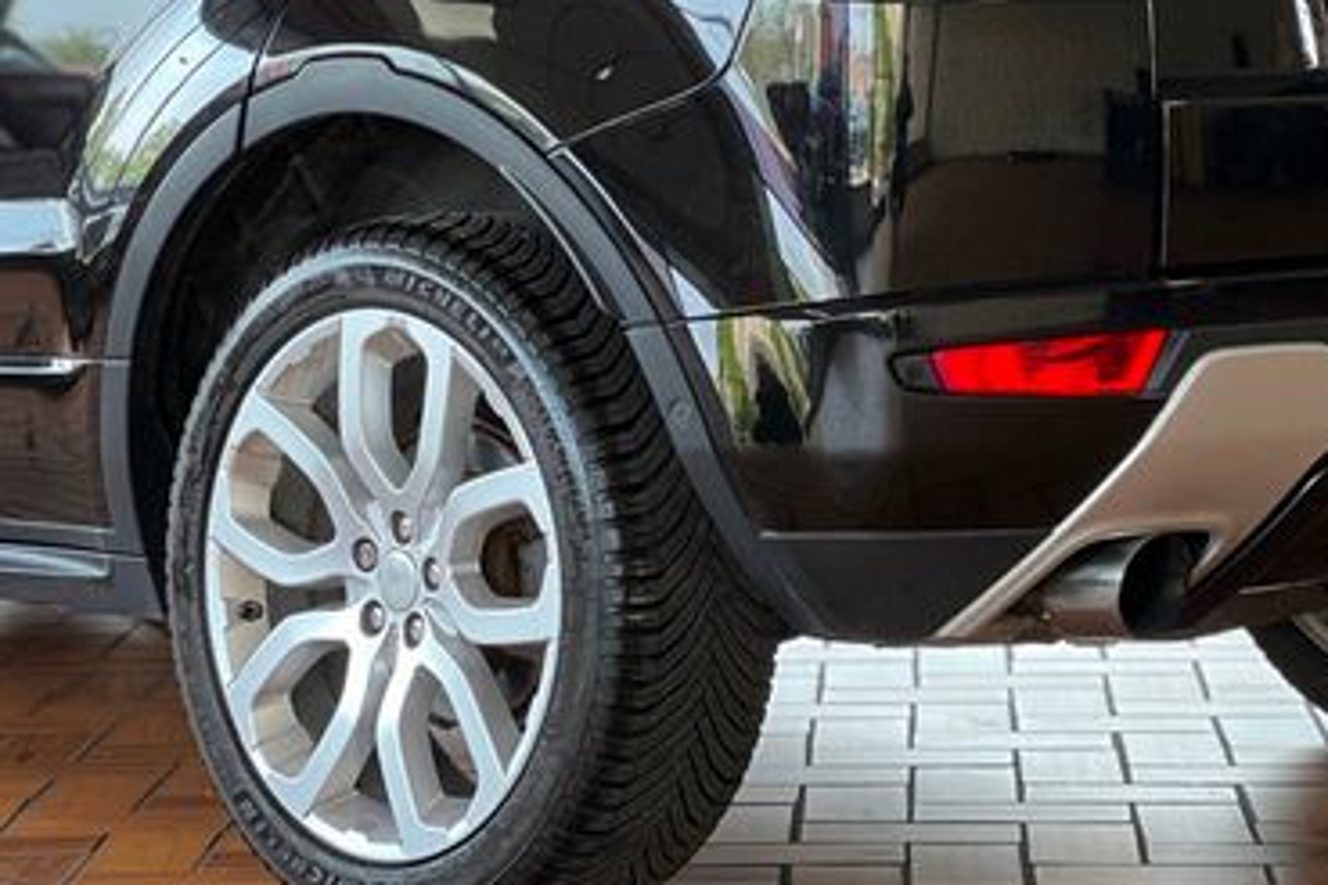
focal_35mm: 139
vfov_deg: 9.8
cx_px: 806
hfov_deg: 14.7
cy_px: 108
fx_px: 5127
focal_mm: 9
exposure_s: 1/120
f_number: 2.8
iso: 200
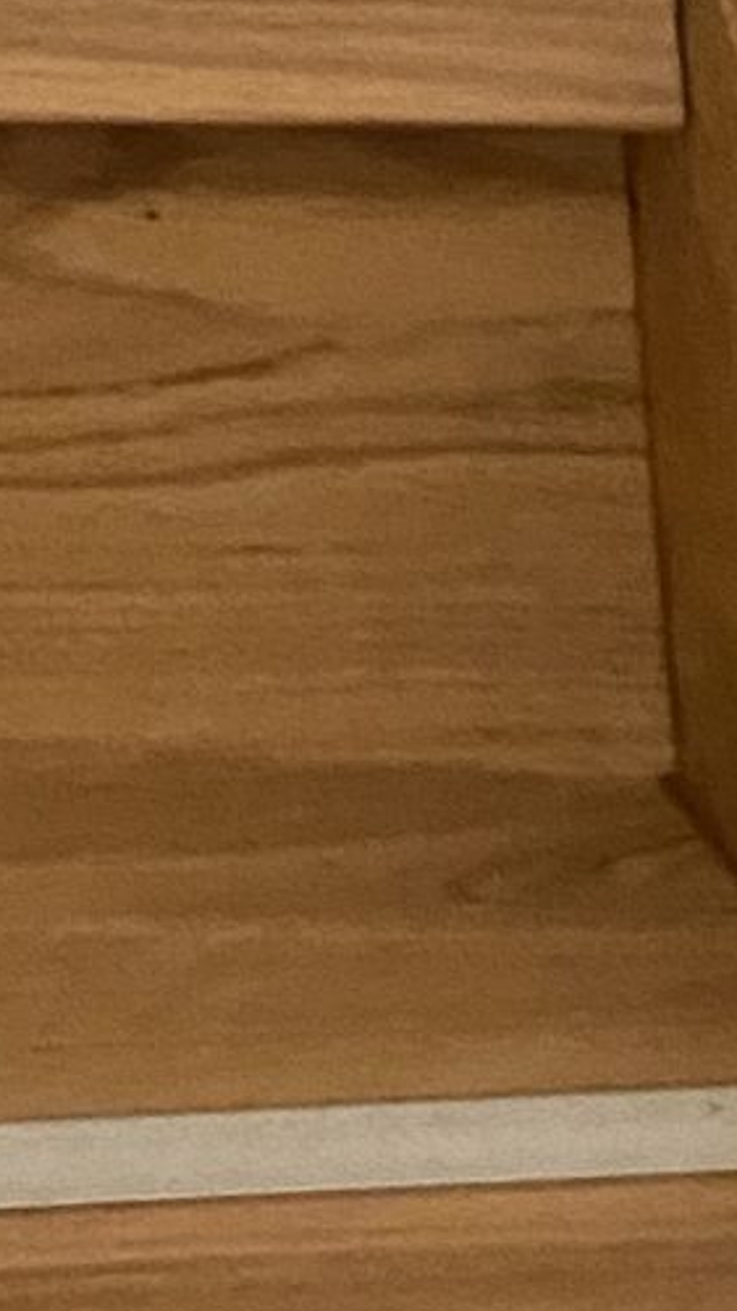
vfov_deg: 14.0
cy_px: -603
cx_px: 2211
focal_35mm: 145
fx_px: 5041
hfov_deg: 7.4
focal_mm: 4.25
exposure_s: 1/25
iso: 640
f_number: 1.8
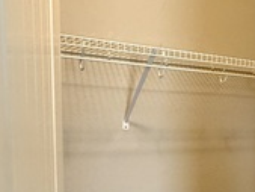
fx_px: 391
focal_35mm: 53
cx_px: 205
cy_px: 177
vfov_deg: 26.5
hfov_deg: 35.0
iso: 400
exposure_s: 1/60
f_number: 2.2
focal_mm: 2.22
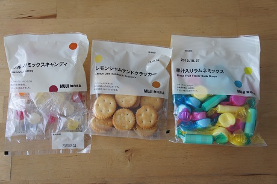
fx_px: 265
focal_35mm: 34
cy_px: 92
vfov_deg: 38.3
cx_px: 138
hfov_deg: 55.1
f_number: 4
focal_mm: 23
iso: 200
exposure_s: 1/40
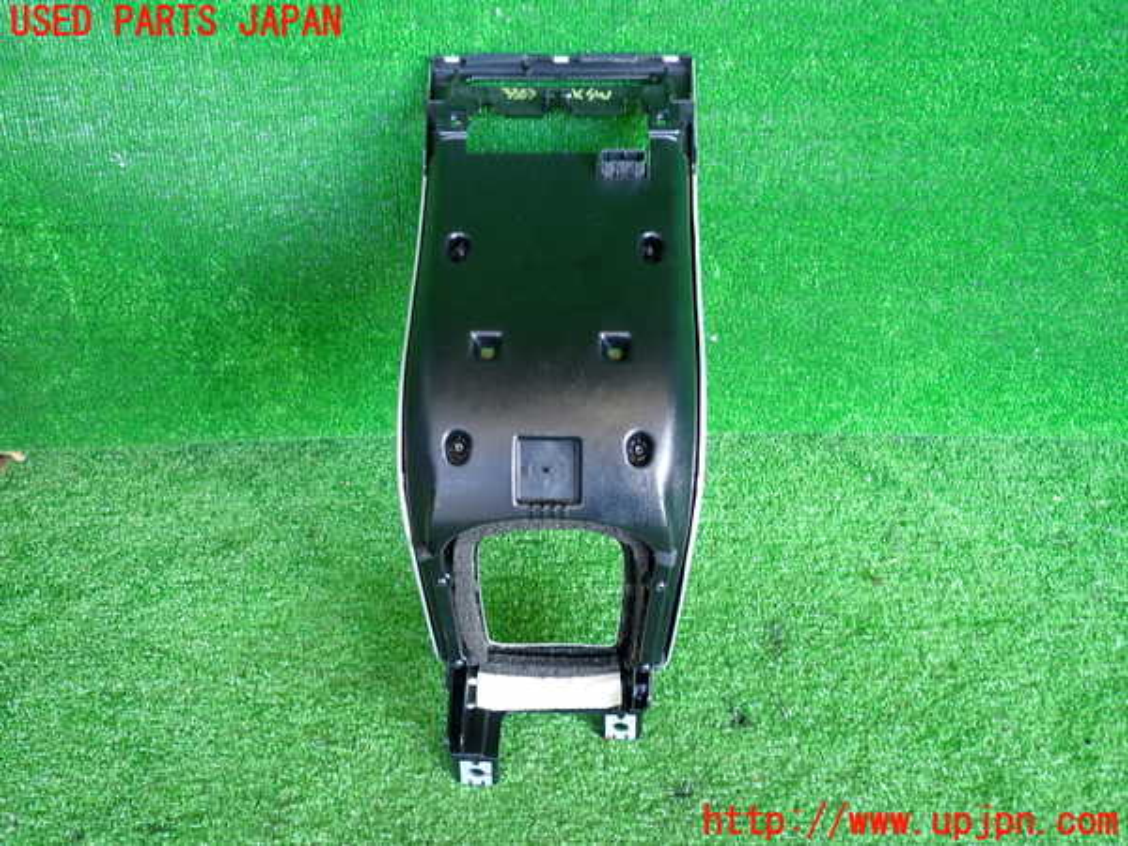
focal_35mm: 30
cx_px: 564
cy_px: 423
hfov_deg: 60.0
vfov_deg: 46.8
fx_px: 978
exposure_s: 1/50
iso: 200
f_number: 2.3
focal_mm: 5.4
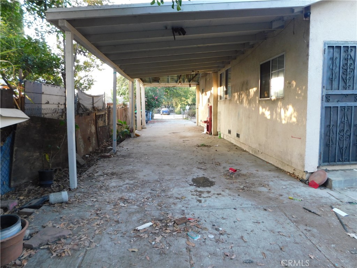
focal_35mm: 23
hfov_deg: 73.9
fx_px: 237
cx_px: 178
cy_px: 134
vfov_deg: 58.9
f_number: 3
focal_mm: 4
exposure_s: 1/50
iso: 125
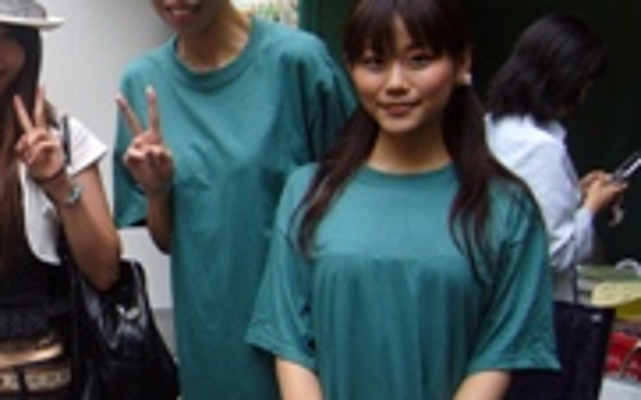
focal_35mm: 81
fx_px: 1415
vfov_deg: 16.1
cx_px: -53
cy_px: 156
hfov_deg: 24.0
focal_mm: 5.8
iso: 80
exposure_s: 1/60
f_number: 2.8
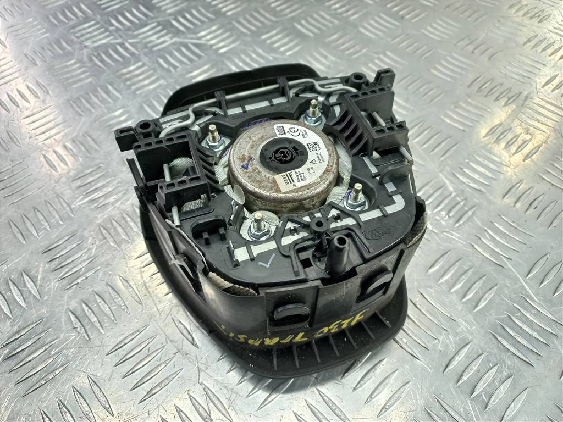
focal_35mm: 25
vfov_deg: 54.9
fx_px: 407
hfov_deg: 69.4
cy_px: 211
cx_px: 282
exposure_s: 1/50
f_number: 1.8
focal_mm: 4.6
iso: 100
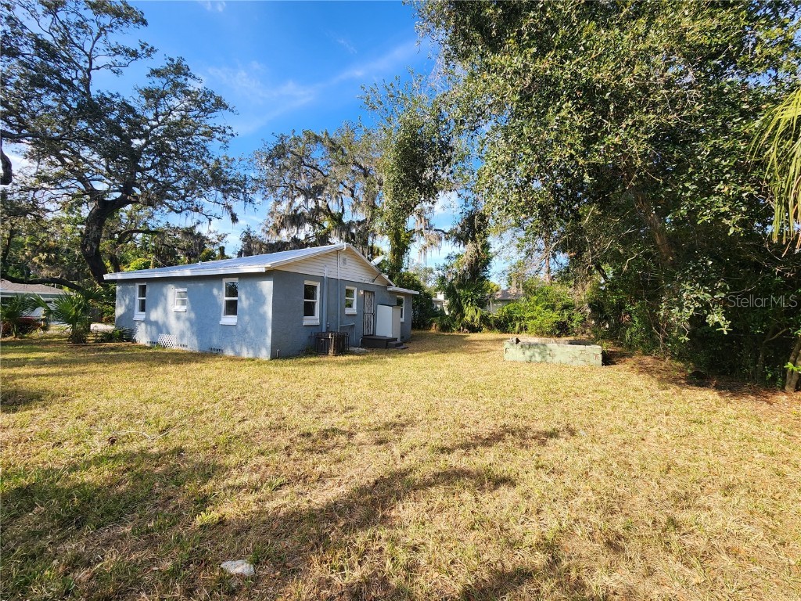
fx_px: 301
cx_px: 400
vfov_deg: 89.9
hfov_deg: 106.2
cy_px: 300
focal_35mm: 13
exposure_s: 1/763
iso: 50
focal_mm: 2.2
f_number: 2.2
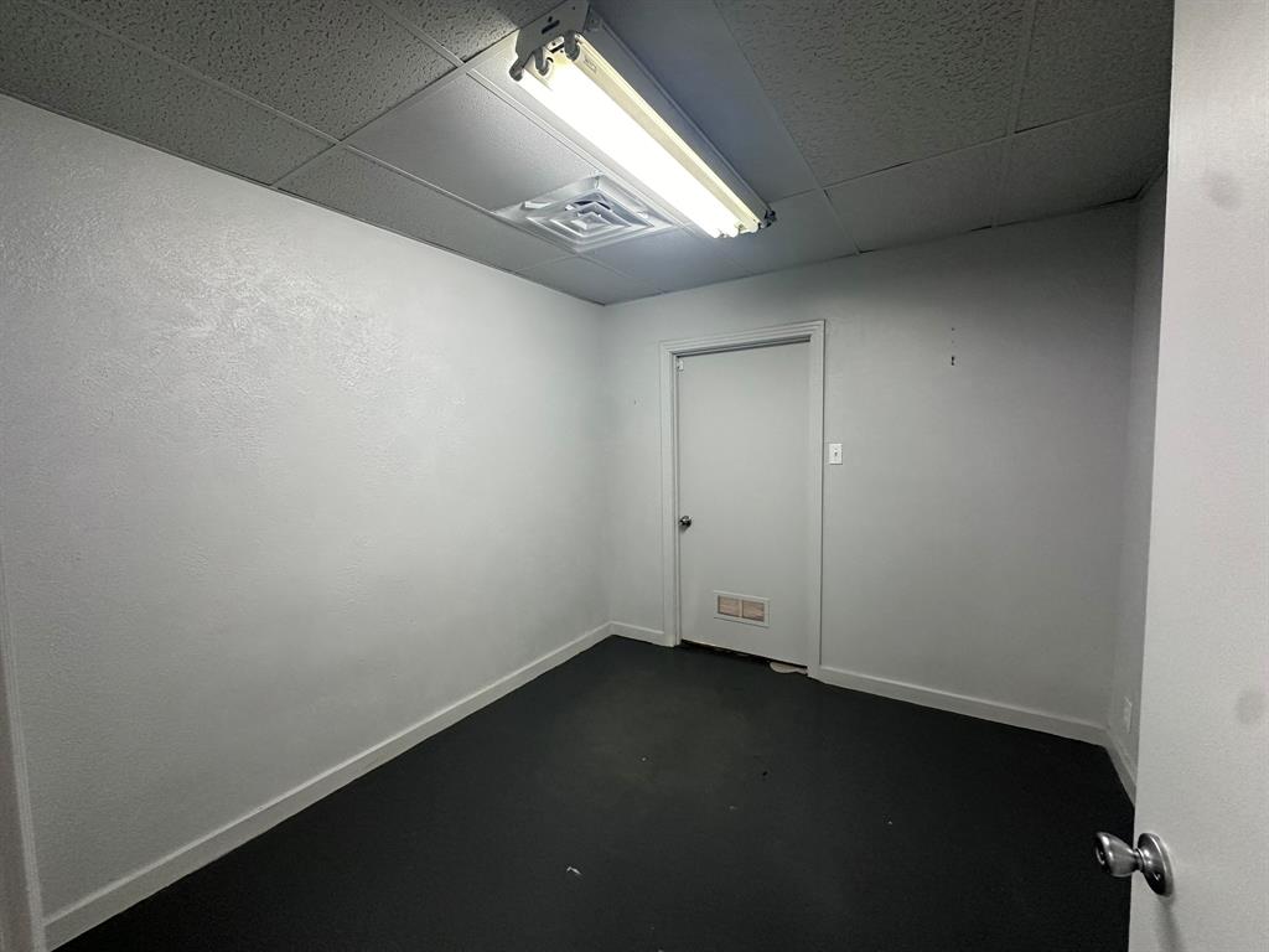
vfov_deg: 85.7
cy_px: 476
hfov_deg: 102.1
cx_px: 634
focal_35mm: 14
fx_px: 513
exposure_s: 1/120
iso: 250
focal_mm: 2.22
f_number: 2.2
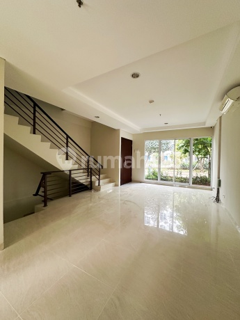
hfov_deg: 85.7
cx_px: 120
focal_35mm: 14
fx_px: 129
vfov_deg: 102.1
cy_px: 160
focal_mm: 2.22
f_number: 2.2
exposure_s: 1/99
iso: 250
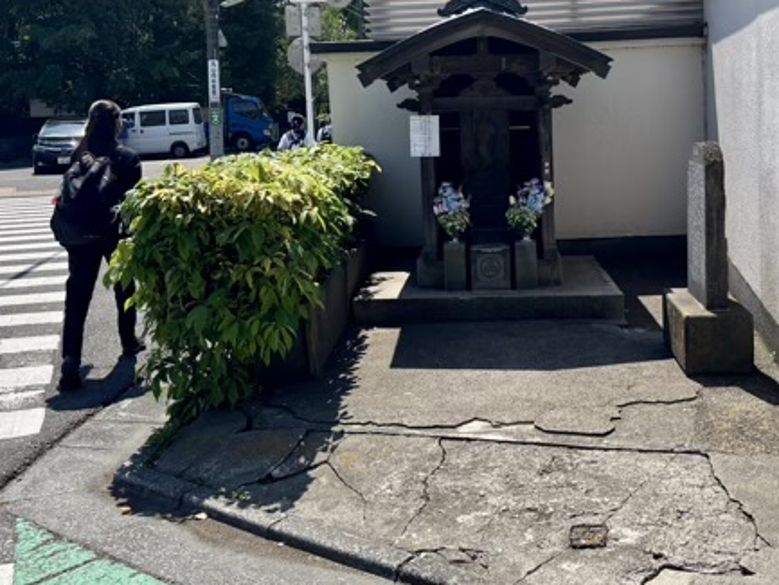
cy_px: 163
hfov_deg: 44.5
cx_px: 473
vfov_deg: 33.8
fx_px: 945
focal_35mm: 42
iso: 50
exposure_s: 1/2933
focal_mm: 5.96
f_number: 1.6
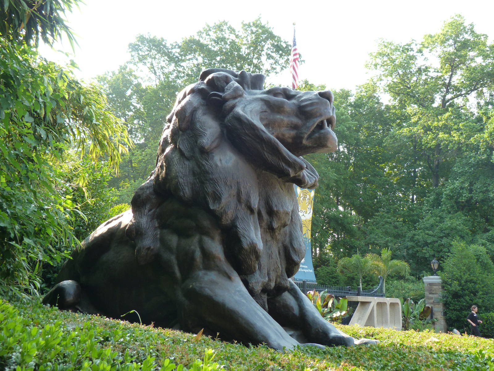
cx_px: 247
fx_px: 471
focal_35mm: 33
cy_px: 186
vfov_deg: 42.9
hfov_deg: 55.4
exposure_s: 1/100
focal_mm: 5.9
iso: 125
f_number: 3.2
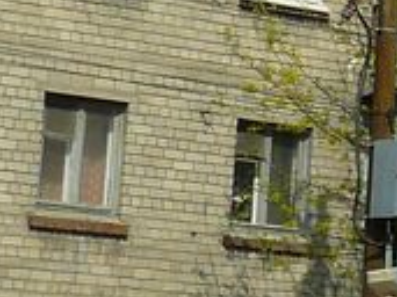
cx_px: 1091
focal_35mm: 216
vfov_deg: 6.9
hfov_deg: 8.1
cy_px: 165
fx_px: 2475
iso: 100
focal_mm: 6
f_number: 4.5
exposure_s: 1/800
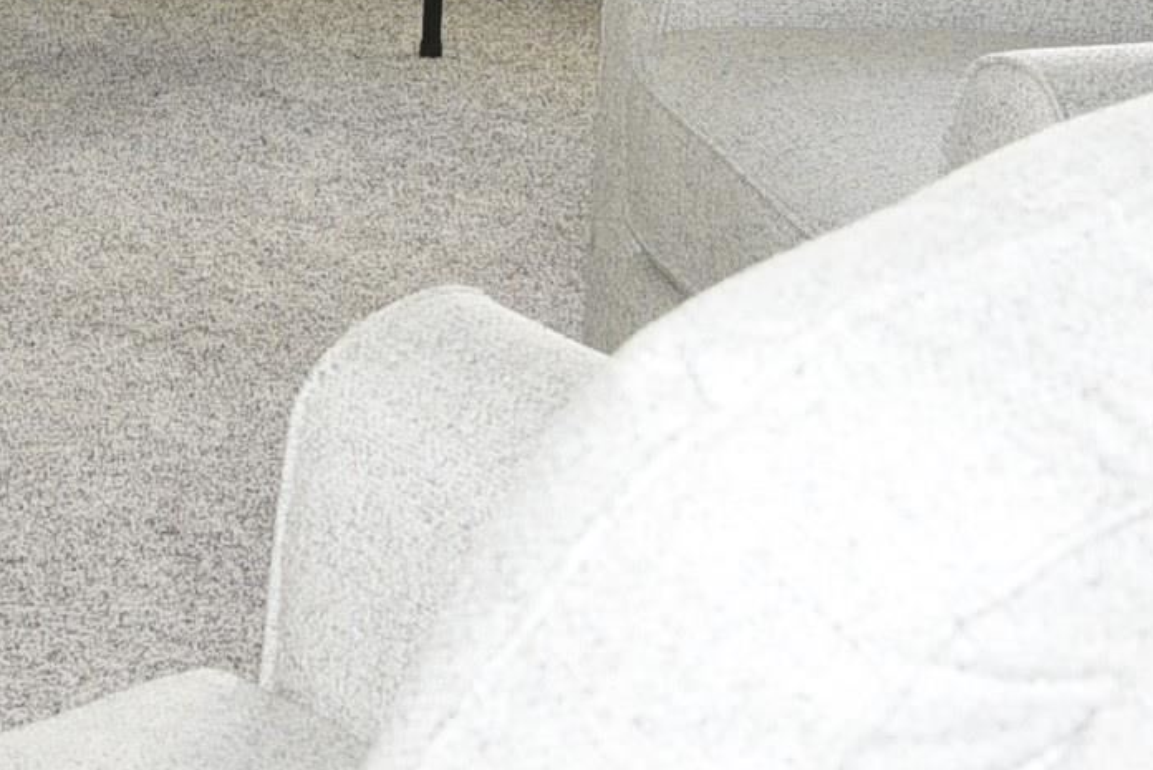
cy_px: -692
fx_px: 4294
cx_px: -162
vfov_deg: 9.7
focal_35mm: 134
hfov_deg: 14.9
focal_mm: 31
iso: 1000
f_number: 5.6
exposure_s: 1/60
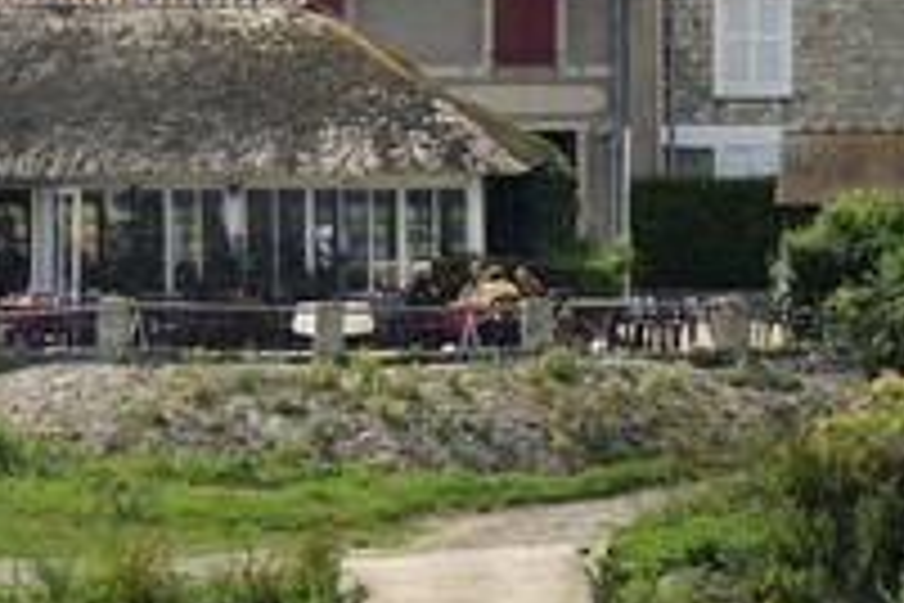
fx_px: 14187
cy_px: 423
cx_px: 270
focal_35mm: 565
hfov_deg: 3.6
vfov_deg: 2.4
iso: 200
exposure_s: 1/320
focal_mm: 270
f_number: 11
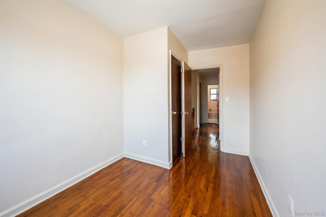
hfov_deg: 104.3
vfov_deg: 81.1
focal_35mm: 14
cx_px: 163
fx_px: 127
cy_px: 108
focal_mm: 14
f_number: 11
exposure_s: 1/2
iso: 200
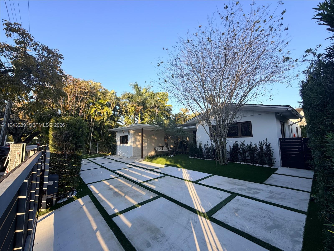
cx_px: 167
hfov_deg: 102.1
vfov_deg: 85.7
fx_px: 135
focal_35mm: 14
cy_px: 126
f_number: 2.2
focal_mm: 2.22
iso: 50
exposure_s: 1/502
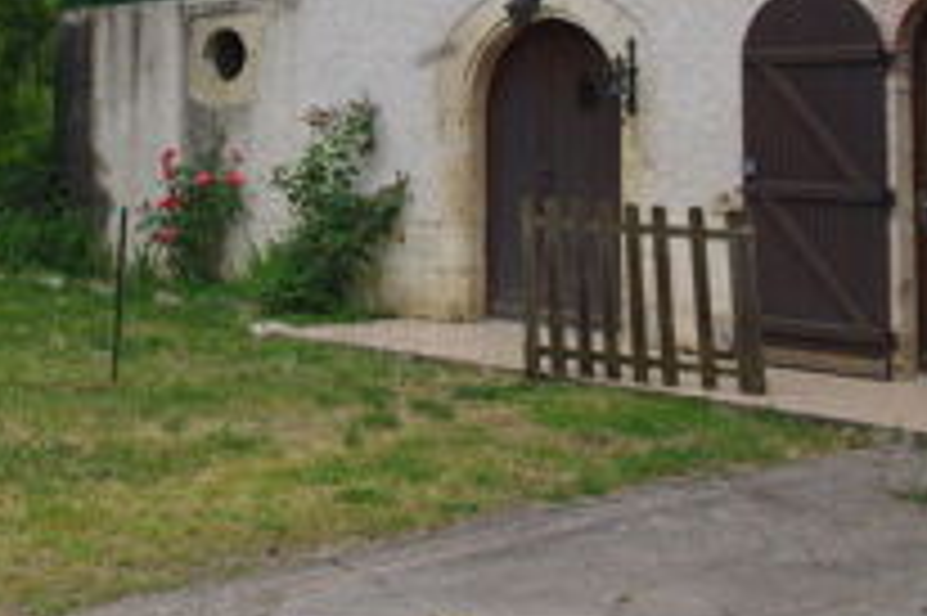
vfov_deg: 20.8
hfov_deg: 31.1
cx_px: 189
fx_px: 1621
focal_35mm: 63
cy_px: -11
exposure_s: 1/100
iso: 200
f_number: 11
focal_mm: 18
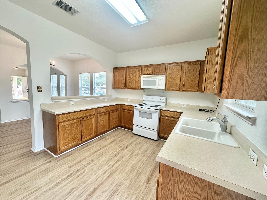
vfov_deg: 85.7
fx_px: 108
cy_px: 100
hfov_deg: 102.1
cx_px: 134
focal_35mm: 14
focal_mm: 2.22
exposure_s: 1/120
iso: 100
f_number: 2.2
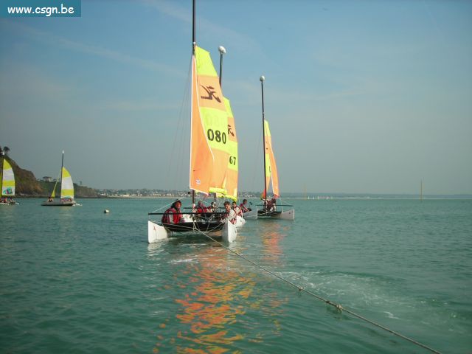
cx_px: 236
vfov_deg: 37.7
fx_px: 518
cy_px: 177
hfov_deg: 49.0
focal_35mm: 38
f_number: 6.4
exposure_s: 1/200
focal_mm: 6.3
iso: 50
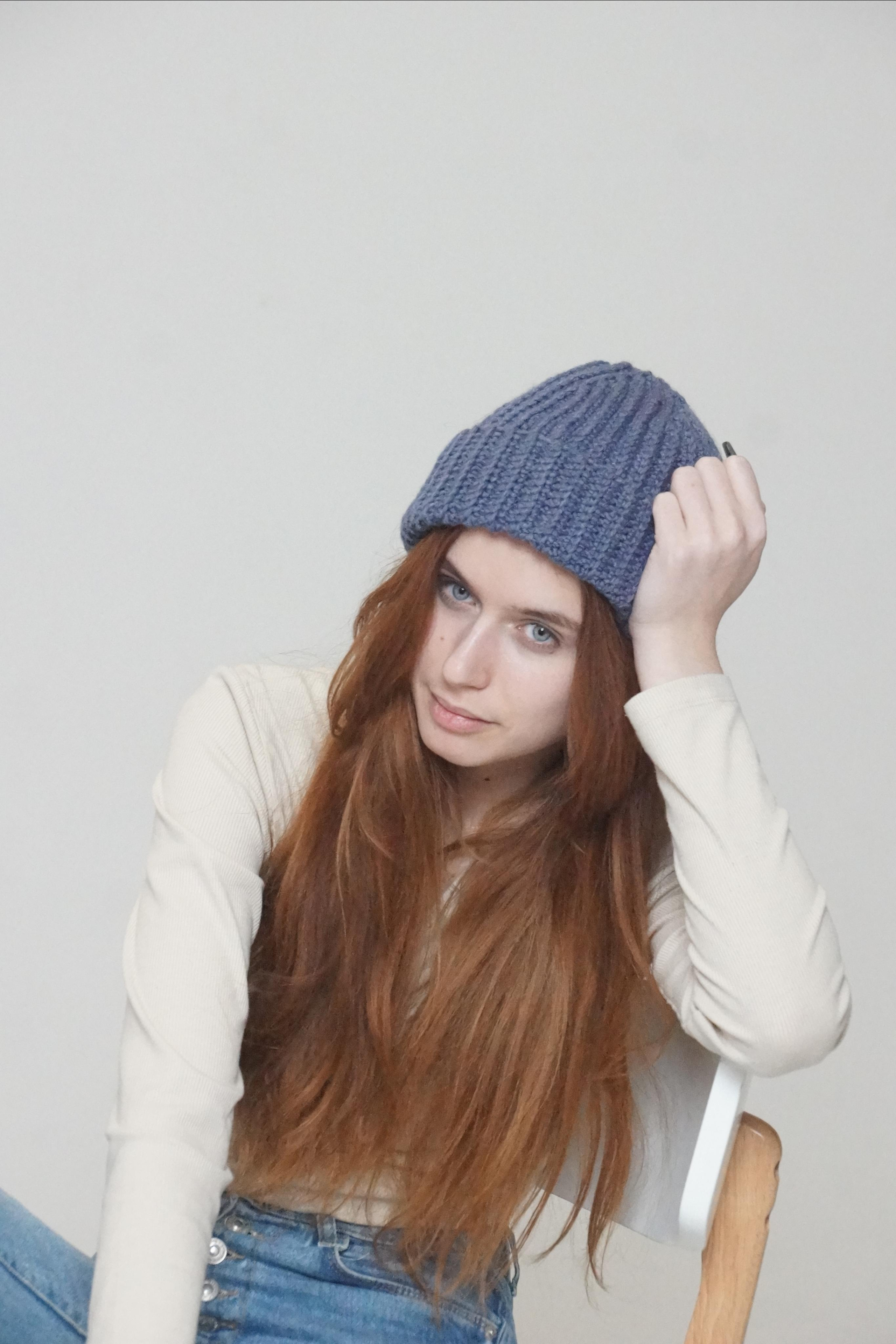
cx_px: 448
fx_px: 4200
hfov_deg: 12.2
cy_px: 672
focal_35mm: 112
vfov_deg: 18.2
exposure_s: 1/160
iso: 6400
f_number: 5.6
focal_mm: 75
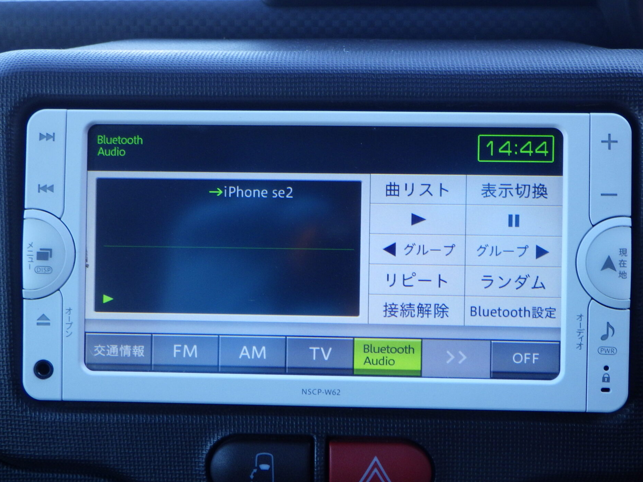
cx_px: 338
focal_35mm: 46
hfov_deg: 41.2
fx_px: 854
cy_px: 258
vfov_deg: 31.5
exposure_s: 1/50
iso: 200
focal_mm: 7.5
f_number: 4.2
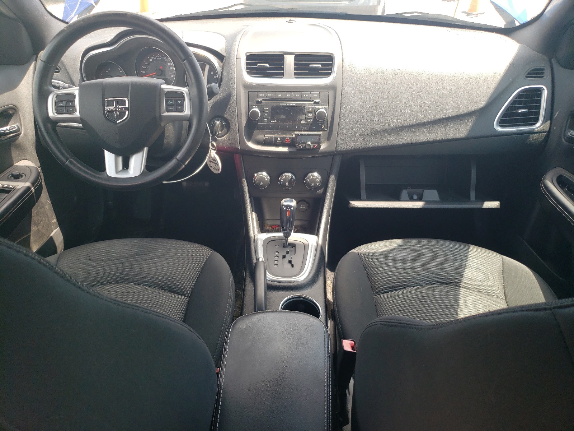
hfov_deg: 67.3
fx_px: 431
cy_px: 216
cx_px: 287
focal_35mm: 26
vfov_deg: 53.1
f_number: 1.5
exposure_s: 1/333
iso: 50
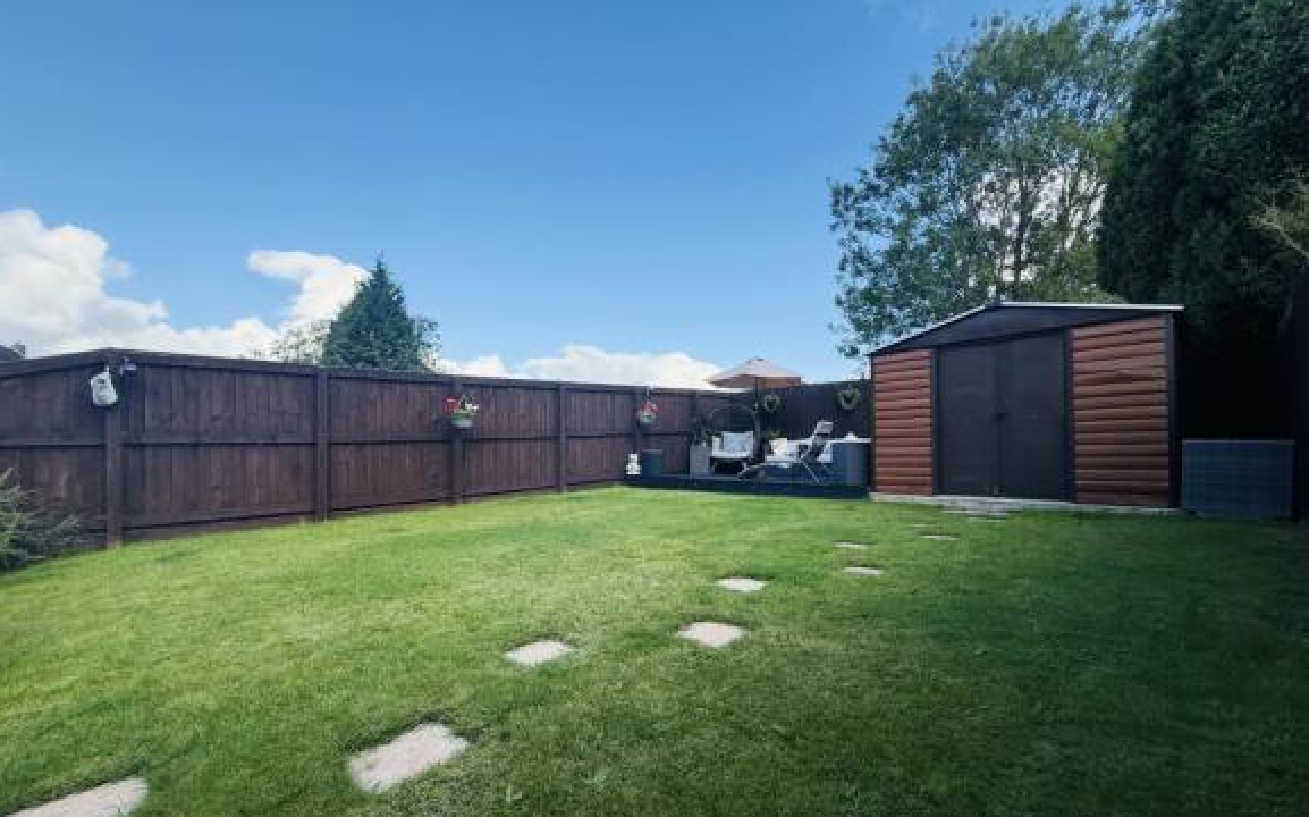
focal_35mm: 15
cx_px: 650
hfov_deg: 101.5
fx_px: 535
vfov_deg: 74.5
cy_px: 455
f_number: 2.2
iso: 64
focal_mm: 2.22
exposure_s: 1/1312
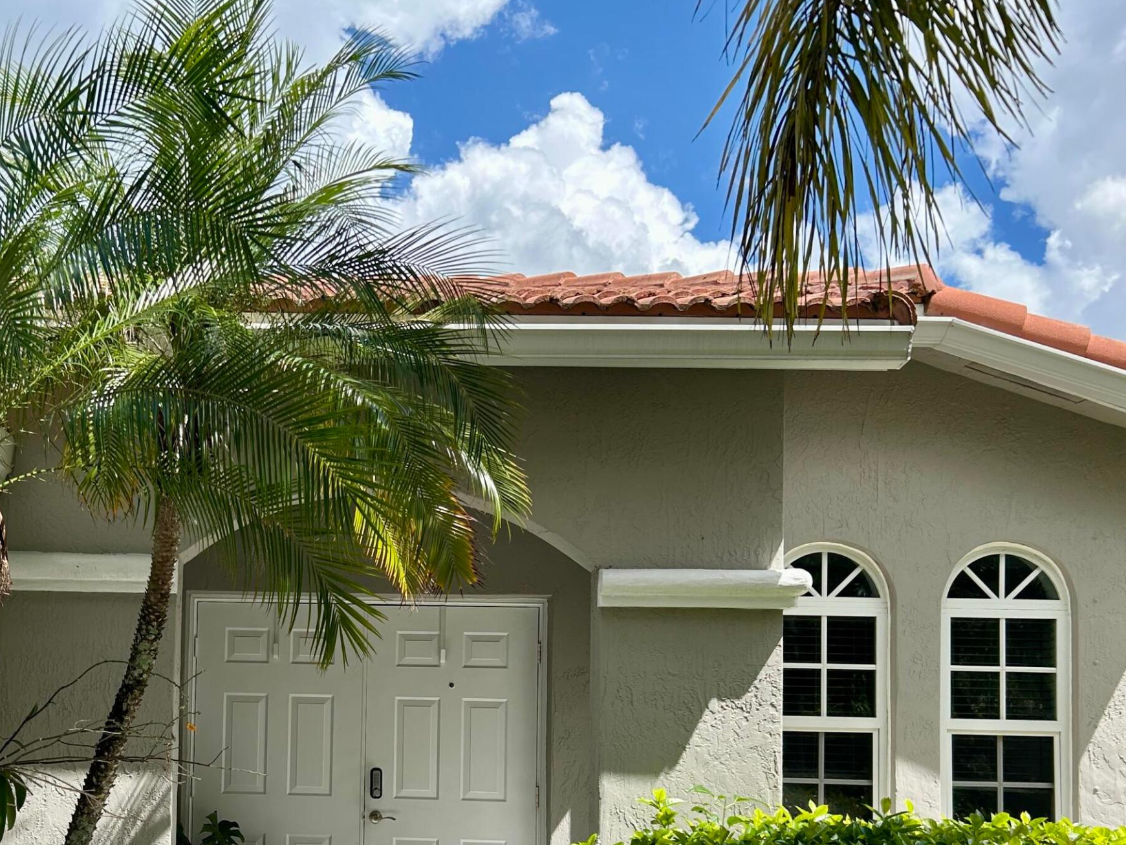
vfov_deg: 32.6
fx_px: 1399
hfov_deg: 42.4
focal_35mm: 43
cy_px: 683
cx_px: 267
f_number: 1.5
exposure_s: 1/1901
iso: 50
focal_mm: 5.7
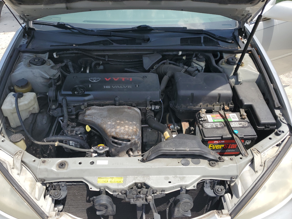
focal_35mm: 28
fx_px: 236
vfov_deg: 49.7
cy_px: 104
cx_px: 140
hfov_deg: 63.4
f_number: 1.5
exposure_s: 1/2000
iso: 50
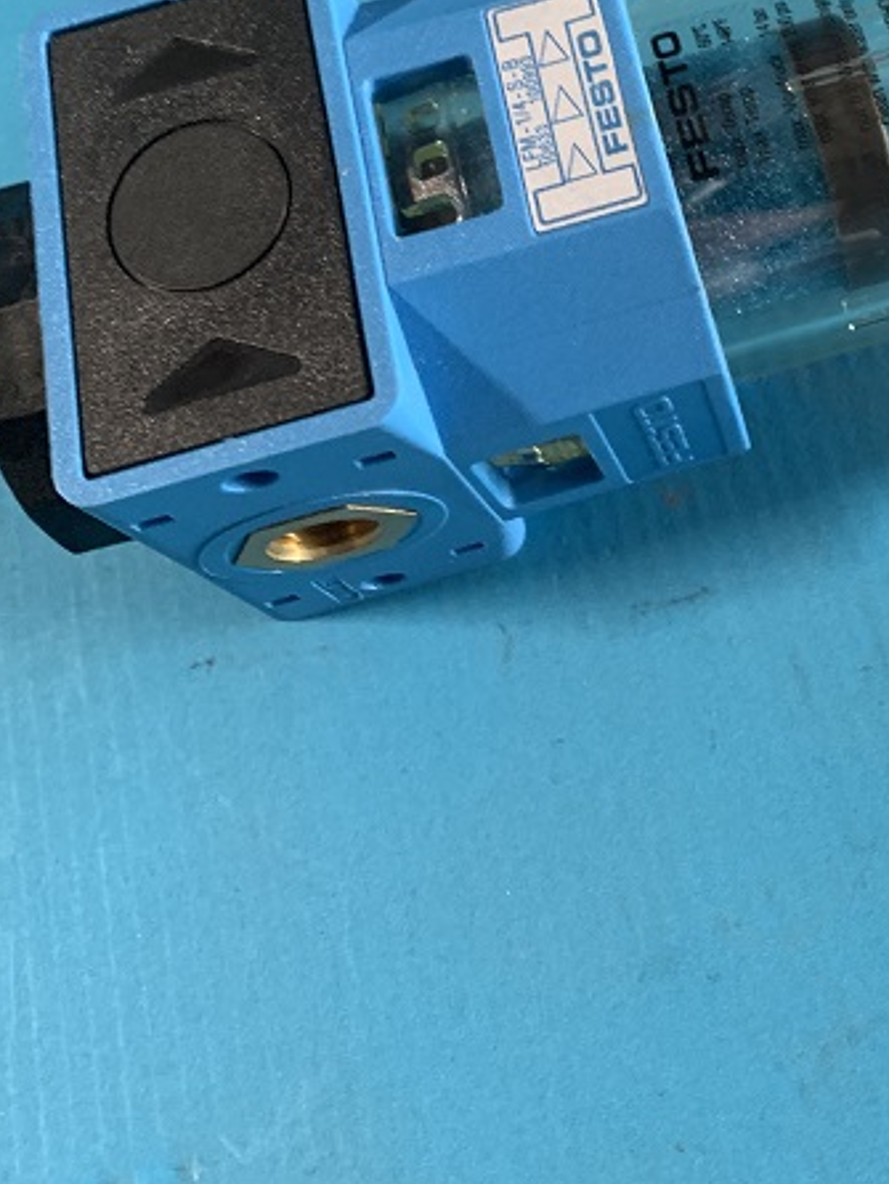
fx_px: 1608
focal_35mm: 47
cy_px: 185
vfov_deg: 38.4
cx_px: 641
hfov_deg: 30.5
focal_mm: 4.25
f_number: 1.8
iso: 320
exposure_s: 1/60
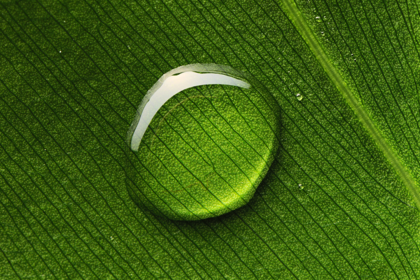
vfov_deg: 8.2
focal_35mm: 167
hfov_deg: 12.3
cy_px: 169
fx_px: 1948
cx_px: 331
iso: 100
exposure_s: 1/125
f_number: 18
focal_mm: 105
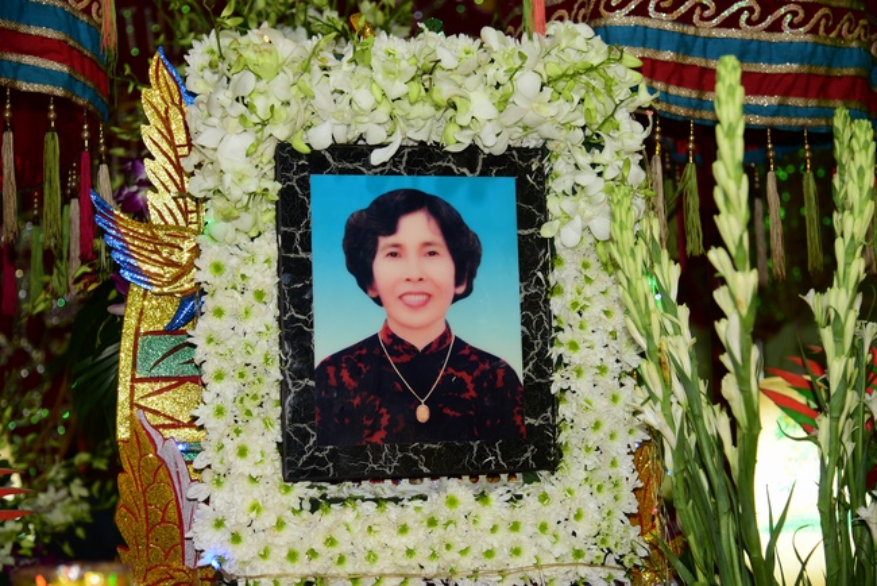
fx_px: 1414
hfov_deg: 34.5
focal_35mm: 58
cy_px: 293
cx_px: 438
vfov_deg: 23.4
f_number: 4
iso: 320
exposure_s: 1/60
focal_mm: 58
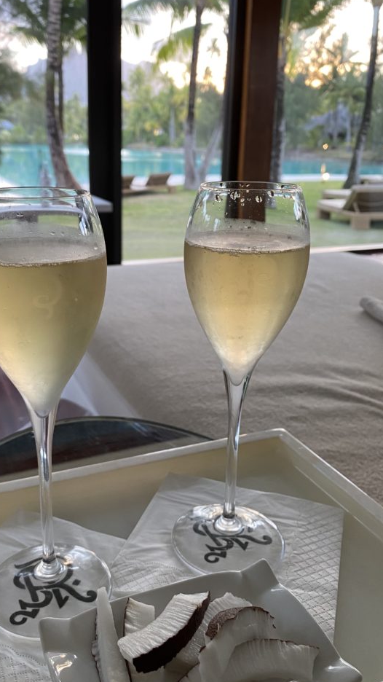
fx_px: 560
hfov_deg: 37.5
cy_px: 317
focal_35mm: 31
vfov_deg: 62.6
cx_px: 142
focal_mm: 4.25
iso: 160
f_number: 1.8
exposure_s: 1/60
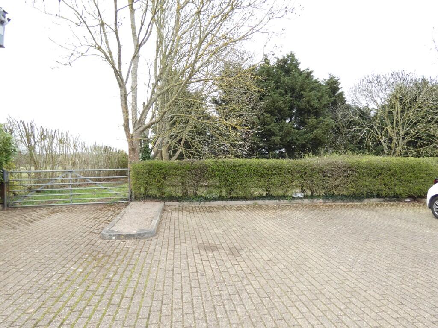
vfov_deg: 66.0
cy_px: 164
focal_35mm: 20
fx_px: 253
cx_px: 219
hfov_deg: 81.7
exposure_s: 1/160
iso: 80
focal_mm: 3.6
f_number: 2.8
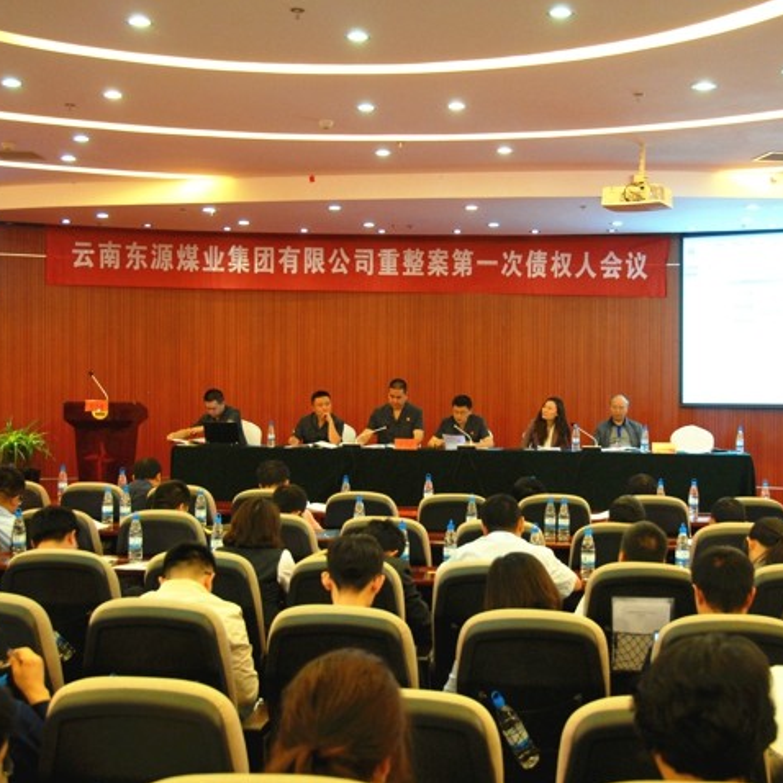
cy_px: 392
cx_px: 462
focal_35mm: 50
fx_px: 1280
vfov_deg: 34.0
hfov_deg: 33.9
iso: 500
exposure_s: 1/20
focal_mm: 26
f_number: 4
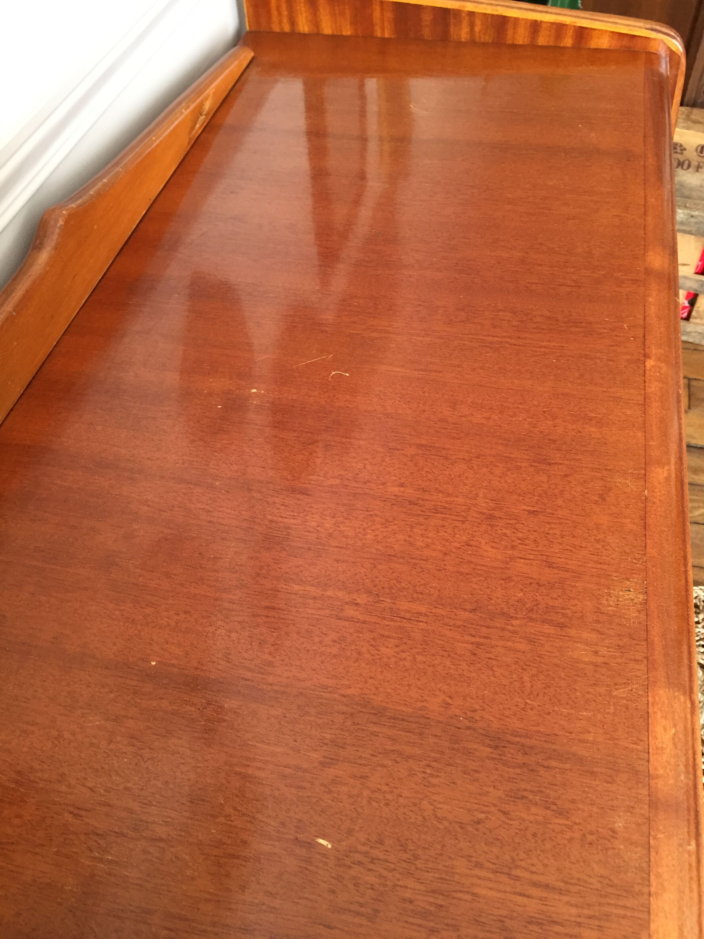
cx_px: 352
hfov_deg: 48.2
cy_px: 470
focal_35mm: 29
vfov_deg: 61.7
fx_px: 786
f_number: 2.2
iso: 160
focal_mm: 4.15
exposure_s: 1/33
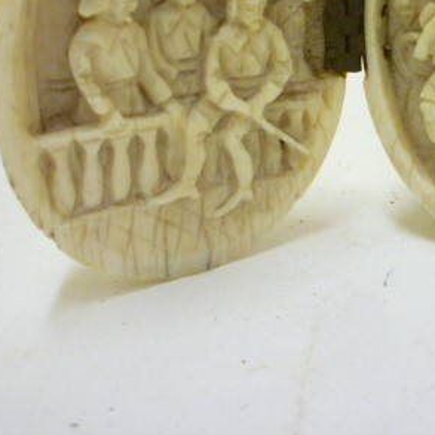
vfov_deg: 29.8
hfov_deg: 30.0
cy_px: 83
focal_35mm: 56
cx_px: 336
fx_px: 796
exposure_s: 1/30
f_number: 3.3
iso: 250
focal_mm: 5.2
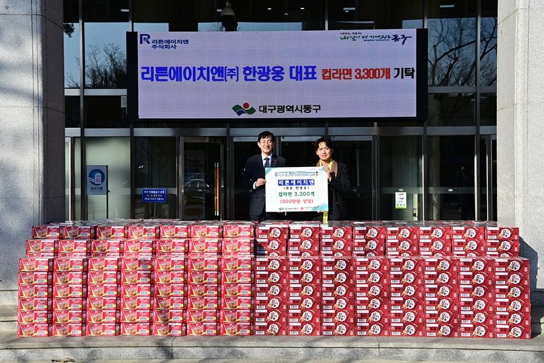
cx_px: 272
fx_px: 695
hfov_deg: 42.7
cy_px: 182
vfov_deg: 29.2
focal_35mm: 46
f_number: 10
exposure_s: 1/800
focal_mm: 46
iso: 400
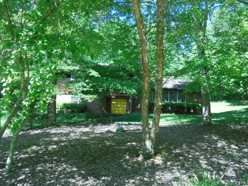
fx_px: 186
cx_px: 124
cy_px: 93
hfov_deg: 67.3
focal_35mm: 26
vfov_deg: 53.0
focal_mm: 4.6
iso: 100
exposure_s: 1/125
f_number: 3.5
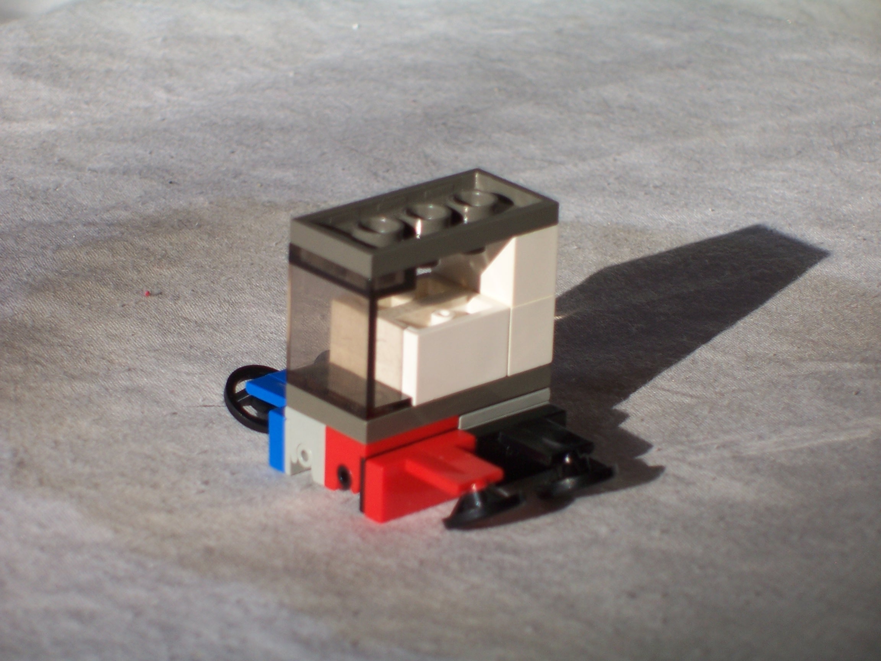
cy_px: 330
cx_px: 440
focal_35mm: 175
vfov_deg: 8.5
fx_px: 4454
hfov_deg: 11.3
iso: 80
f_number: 4.9
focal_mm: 30
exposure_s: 1/250
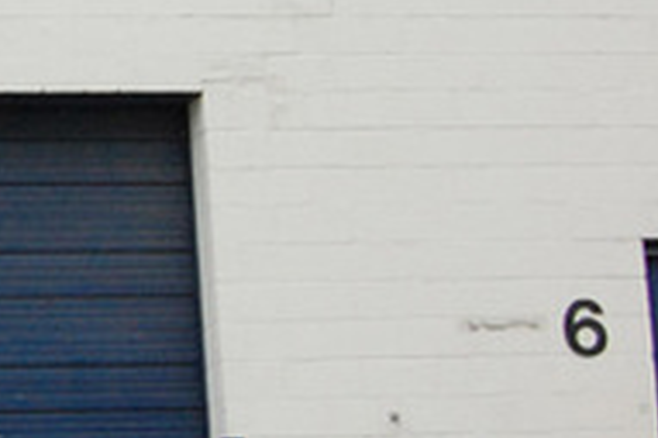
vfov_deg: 10.4
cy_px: 176
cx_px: -358
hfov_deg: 14.5
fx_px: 2392
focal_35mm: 131
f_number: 11
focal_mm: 26
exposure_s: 1/800
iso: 1600
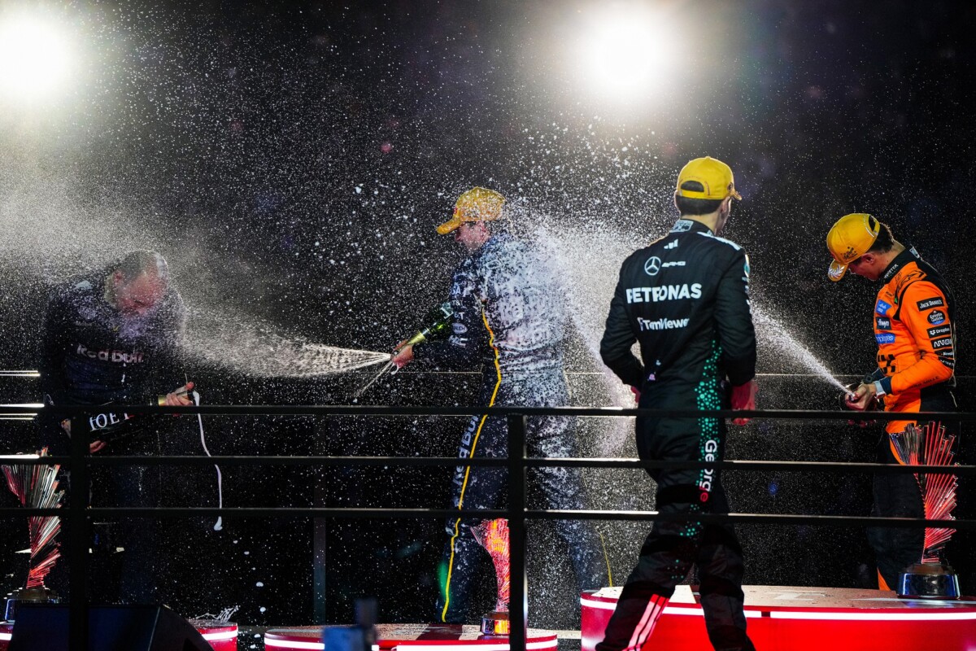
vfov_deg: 7.2
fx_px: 5178
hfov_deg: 10.8
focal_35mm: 191
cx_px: 488
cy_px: 326
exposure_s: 1/1600
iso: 2000
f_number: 2.8
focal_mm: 191
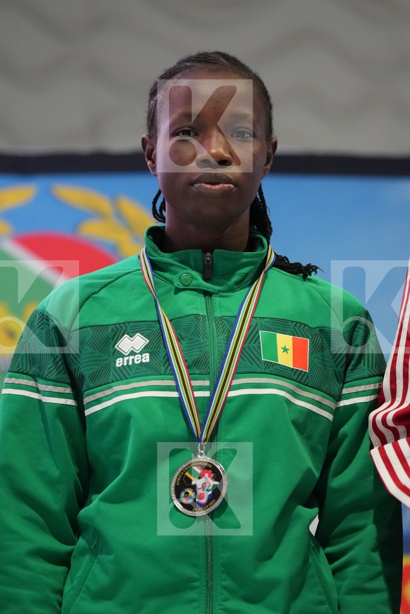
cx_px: 205
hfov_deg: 4.6
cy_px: 307
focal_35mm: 300
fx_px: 5125
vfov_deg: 6.9
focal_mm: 200
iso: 3200
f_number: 2.8
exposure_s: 1/250
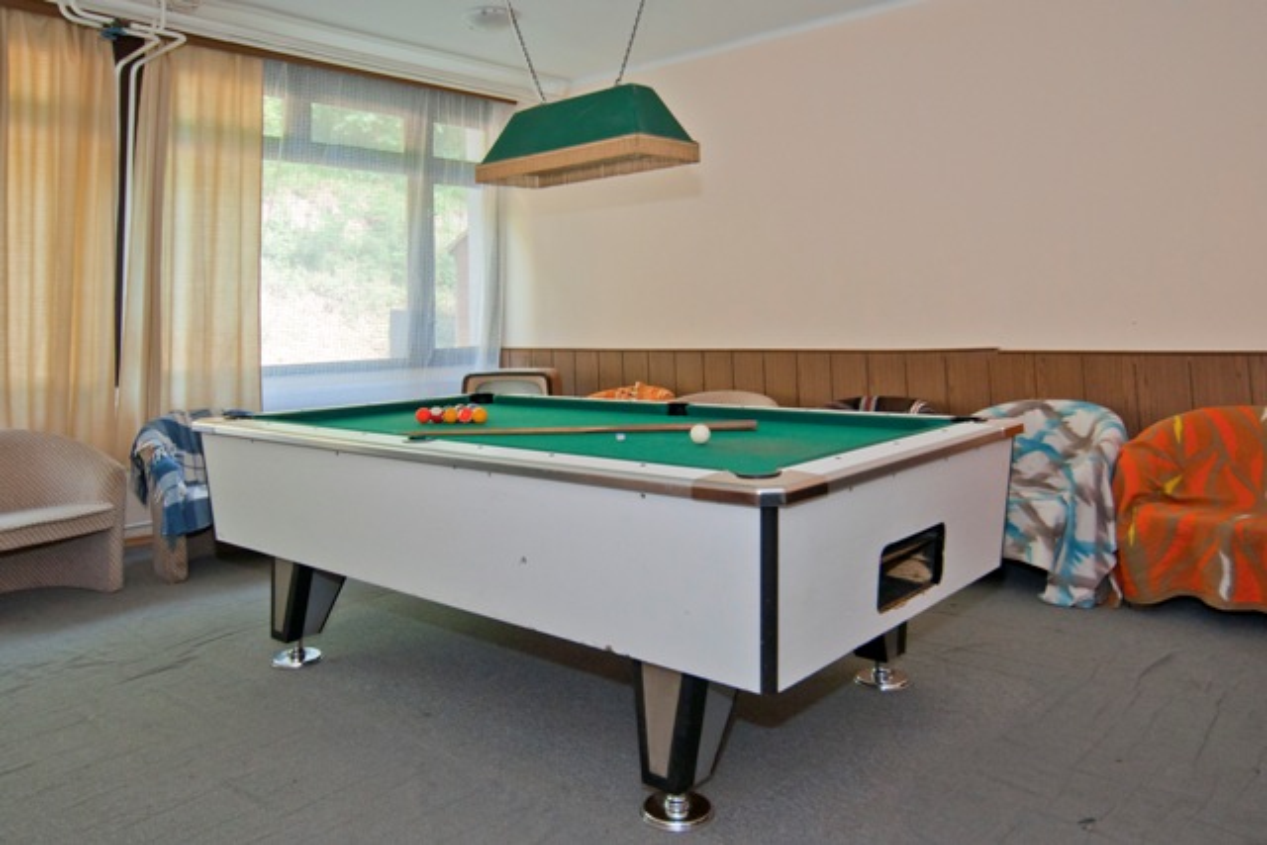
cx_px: 634
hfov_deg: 77.3
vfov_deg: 56.2
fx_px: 792
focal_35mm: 22
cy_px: 422
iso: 400
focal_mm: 15
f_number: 4
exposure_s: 1/60
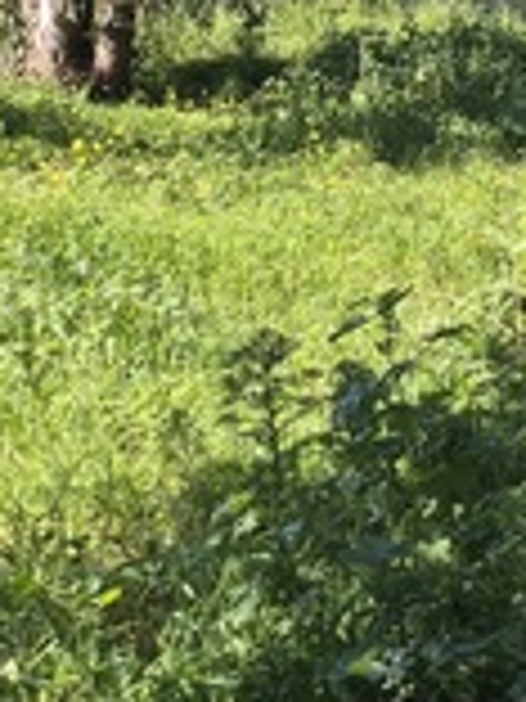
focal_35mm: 118
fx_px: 2391
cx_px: 1578
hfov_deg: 9.7
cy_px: -63
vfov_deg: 16.2
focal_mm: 5.4
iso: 25
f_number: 1.8
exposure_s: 1/812
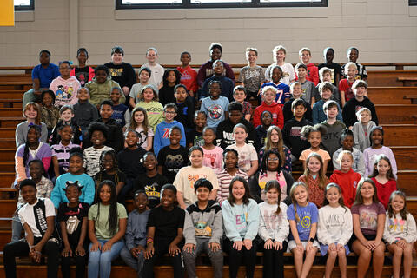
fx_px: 811
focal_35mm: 70
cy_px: 139
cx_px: 208
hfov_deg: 28.8
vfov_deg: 19.5
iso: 1250
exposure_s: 1/500
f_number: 2.8
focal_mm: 70
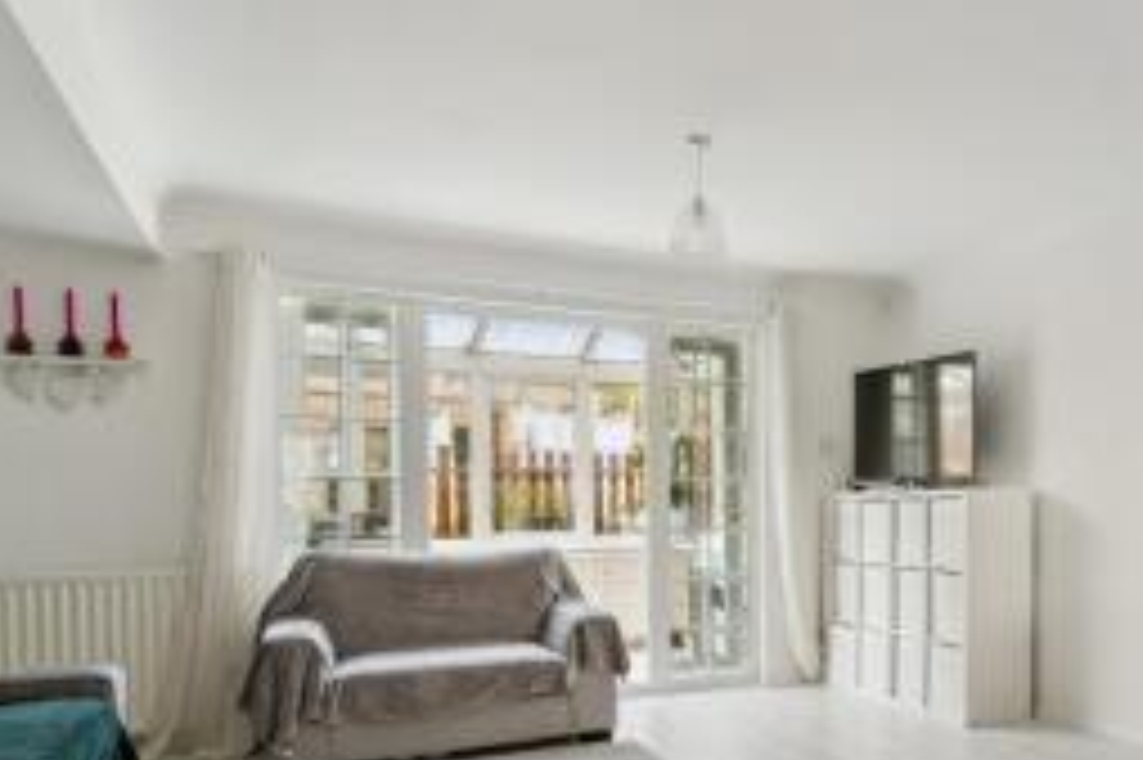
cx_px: 990
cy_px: 497
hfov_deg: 55.3
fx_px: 952
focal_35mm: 30
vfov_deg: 43.0
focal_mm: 16
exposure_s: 1/2.5
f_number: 5.6
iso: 200
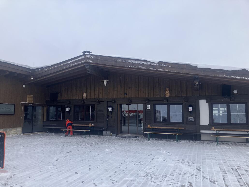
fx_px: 201
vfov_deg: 49.8
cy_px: 94
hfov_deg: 63.4
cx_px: 124
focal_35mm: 28
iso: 32
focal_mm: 3.99
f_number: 1.8
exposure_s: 1/1312
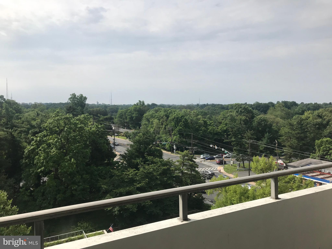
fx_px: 269
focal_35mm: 28
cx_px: 166
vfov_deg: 49.7
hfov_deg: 63.4
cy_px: 124
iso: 20
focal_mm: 3.99
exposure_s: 1/3546
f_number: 1.8
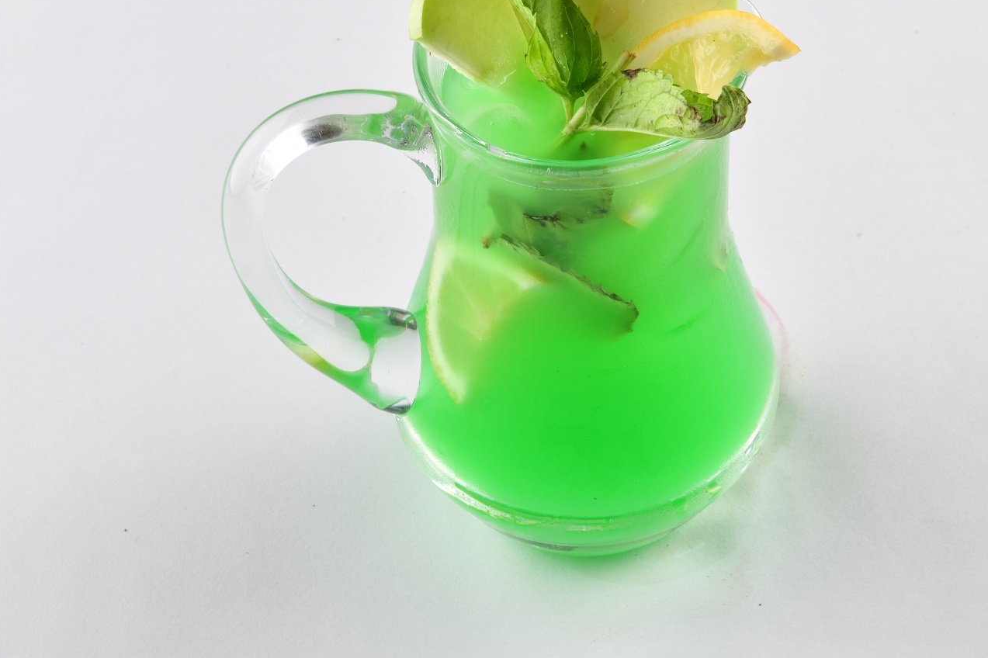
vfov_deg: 12.4
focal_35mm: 110
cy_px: 189
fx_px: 3018
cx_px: 622
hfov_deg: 18.6
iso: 80
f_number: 22
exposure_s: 1/160
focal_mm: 70
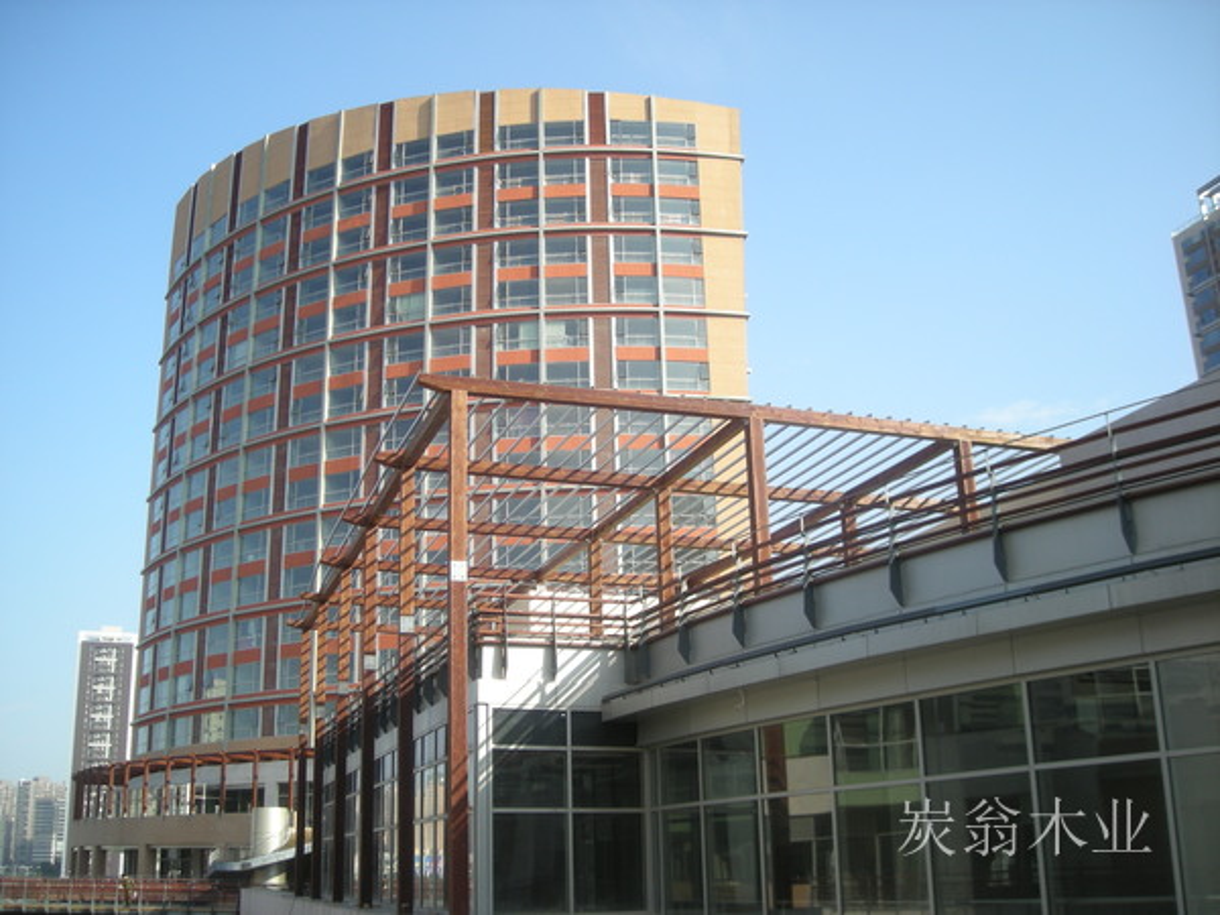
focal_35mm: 35
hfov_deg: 52.6
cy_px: 458
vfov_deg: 40.7
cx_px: 610
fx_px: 1234
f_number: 2.8
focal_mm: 5.7
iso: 50
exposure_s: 1/373
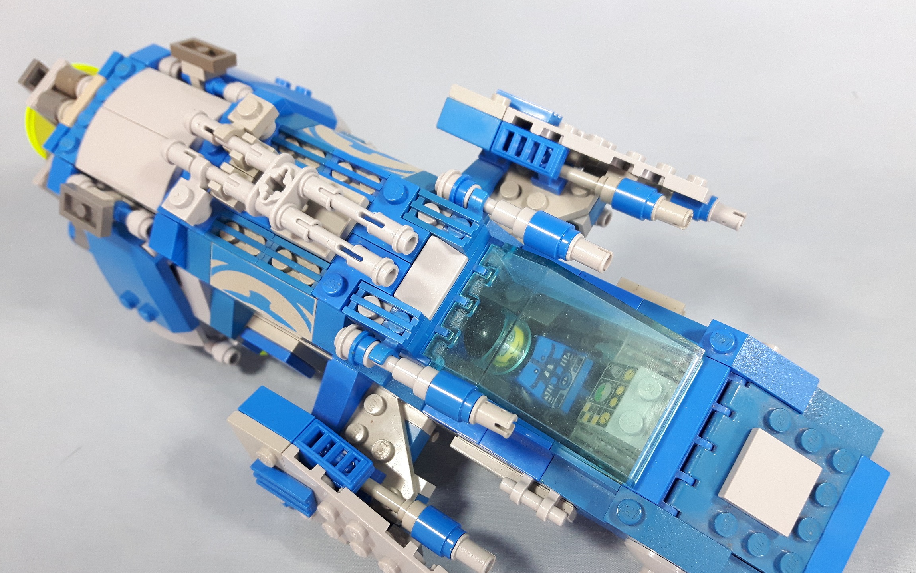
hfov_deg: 58.1
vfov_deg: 38.3
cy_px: 322
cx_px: 459
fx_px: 824
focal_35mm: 33
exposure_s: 1/33
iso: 100
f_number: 1.9
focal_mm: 3.7
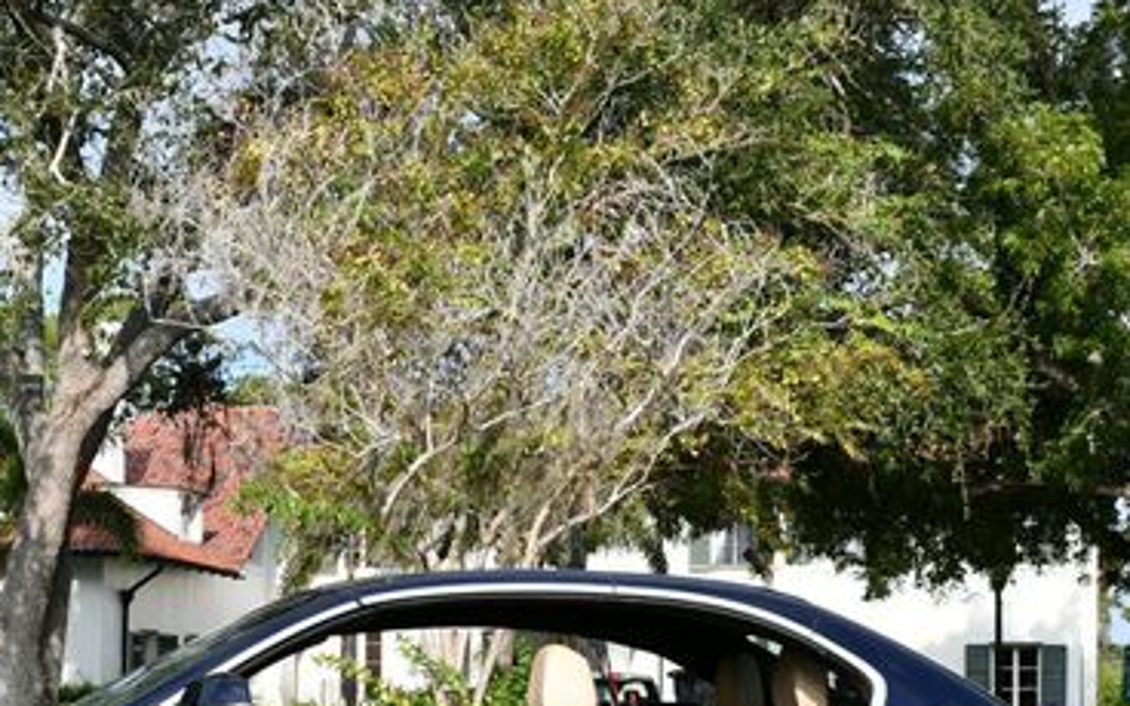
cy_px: 623
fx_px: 2402
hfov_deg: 26.3
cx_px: 350
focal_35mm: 78
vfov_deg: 16.5
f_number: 8
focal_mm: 22
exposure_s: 1/250
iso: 110
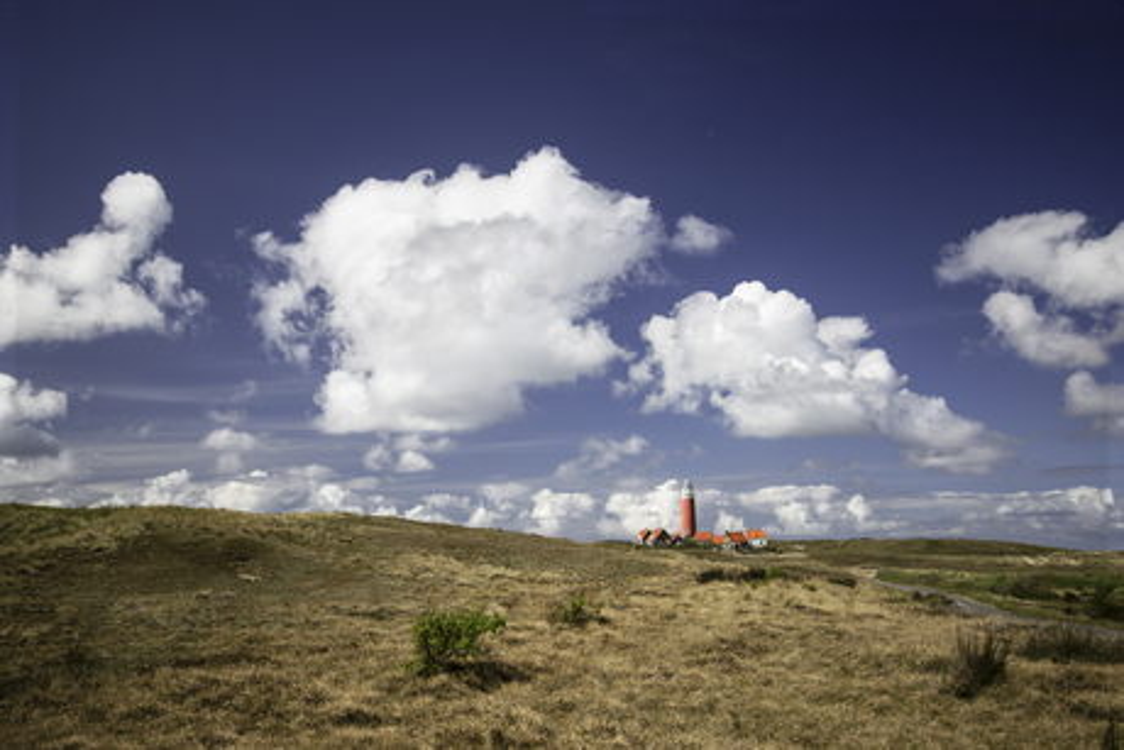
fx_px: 1093
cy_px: 375
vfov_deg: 37.9
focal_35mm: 35
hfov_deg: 54.4
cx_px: 562
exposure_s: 1/2000
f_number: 4
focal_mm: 35
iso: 200
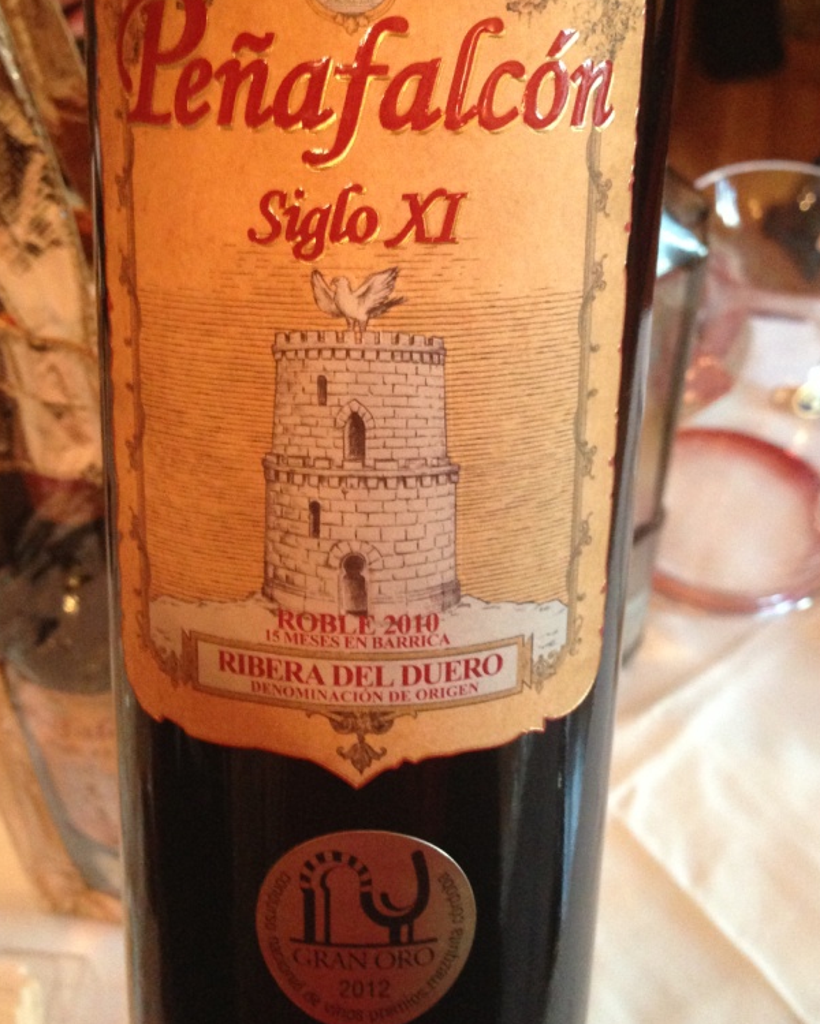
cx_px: 403
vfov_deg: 41.8
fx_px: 1335
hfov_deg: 34.1
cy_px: 419
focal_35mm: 44
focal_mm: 4.13
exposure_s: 1/15
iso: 400
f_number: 2.4
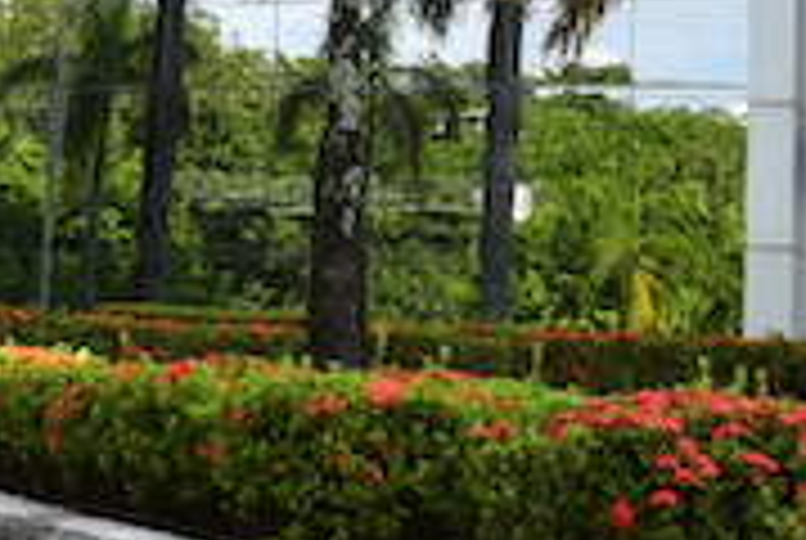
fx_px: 2400
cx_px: 279
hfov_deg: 19.0
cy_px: -146
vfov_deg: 12.5
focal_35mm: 107
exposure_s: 1/160
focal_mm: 24
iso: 100
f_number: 9
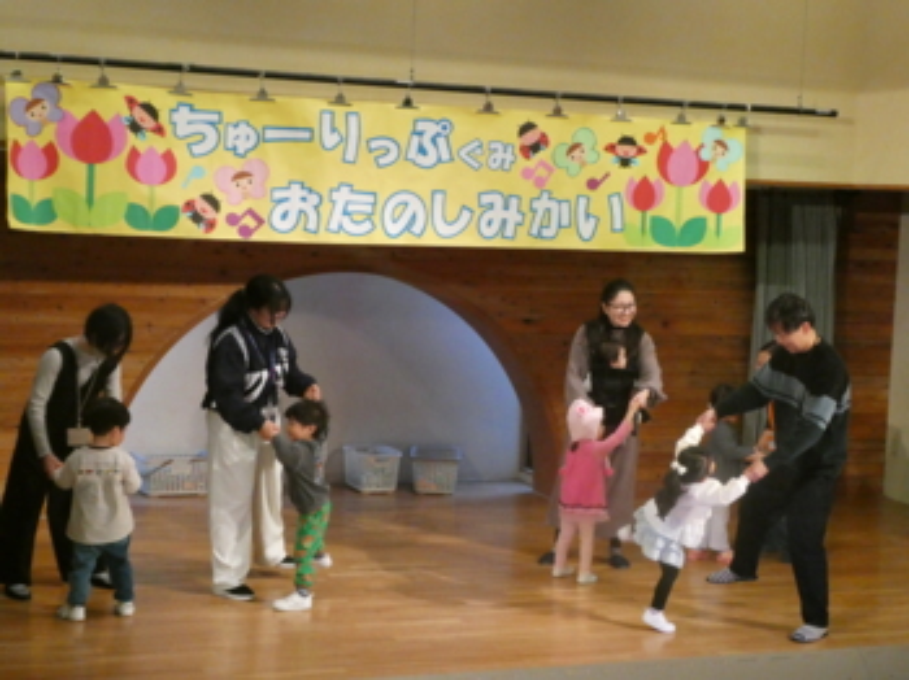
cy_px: 340
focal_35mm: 61
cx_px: 454
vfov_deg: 24.0
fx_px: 1601
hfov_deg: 31.7
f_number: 4.3
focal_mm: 10.9
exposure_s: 1/80
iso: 1250
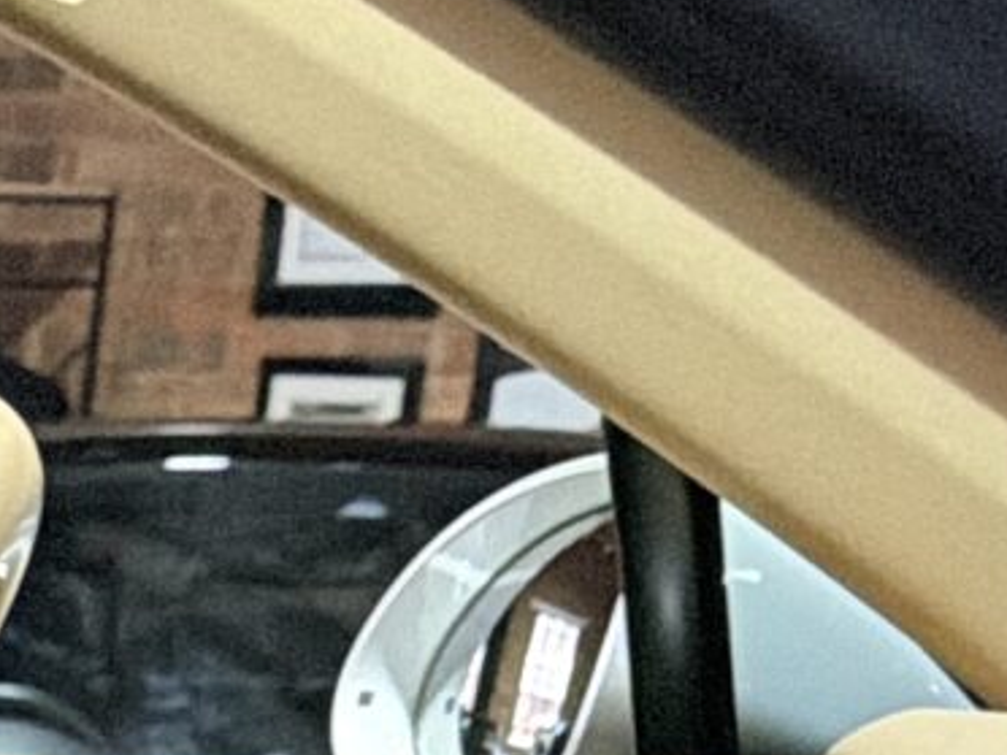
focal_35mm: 165
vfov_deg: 8.2
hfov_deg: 10.0
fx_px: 4800
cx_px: -1654
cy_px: 1905
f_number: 1.78
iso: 1250
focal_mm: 6.76
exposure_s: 1/100
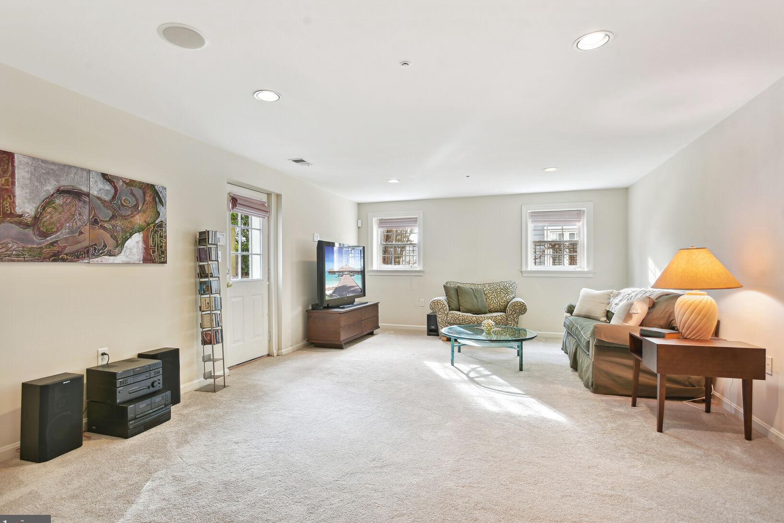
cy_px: 267
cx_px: 376
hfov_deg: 90.0
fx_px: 392
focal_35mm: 18
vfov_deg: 67.4
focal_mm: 17
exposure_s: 1/13
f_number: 8
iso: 200
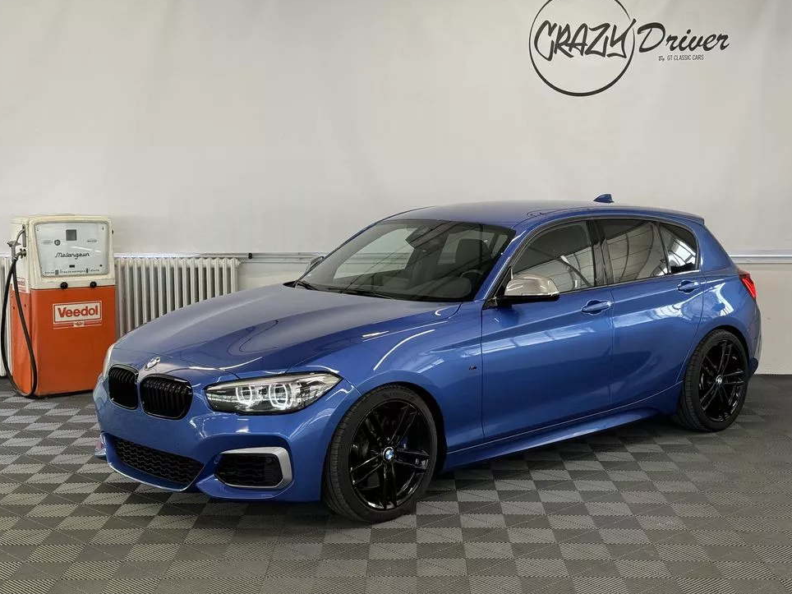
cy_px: 291
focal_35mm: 51
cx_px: 397
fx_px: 1167
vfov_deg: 28.6
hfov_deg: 37.5
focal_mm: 6.76
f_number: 1.78
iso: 80
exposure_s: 1/83
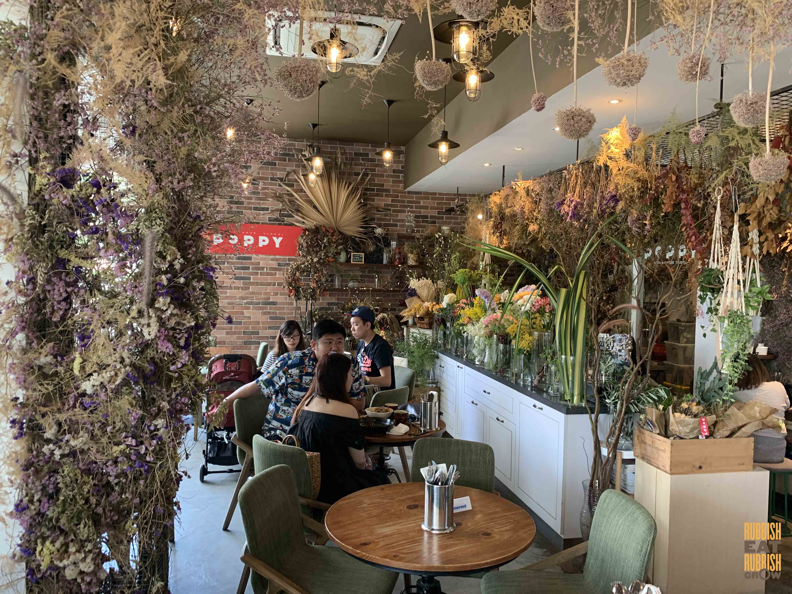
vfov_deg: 53.1
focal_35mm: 26
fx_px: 595
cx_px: 396
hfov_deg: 67.3
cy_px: 297
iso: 100
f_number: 1.8
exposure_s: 1/50
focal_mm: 4.25
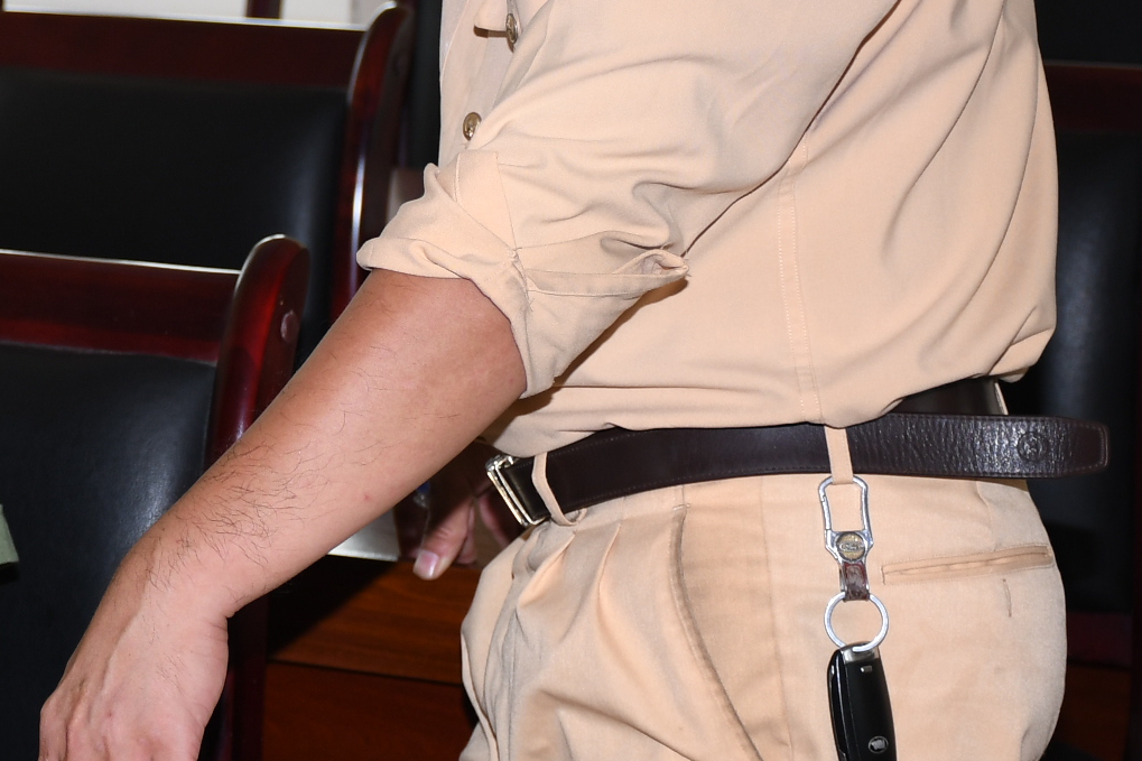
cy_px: 7
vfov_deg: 8.3
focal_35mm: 164
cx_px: -129
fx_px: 5201
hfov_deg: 12.3
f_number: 4.5
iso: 200
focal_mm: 40
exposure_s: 1/200
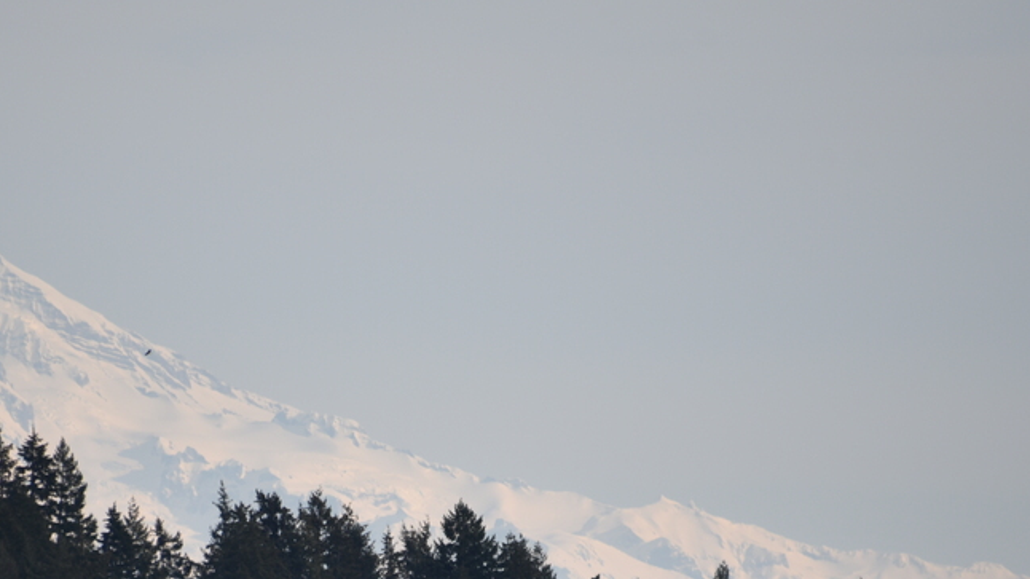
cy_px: 648
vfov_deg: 1.9
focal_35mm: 623
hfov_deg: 3.5
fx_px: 17011
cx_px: 413
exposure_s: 1/640
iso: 160
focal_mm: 300
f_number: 5.6
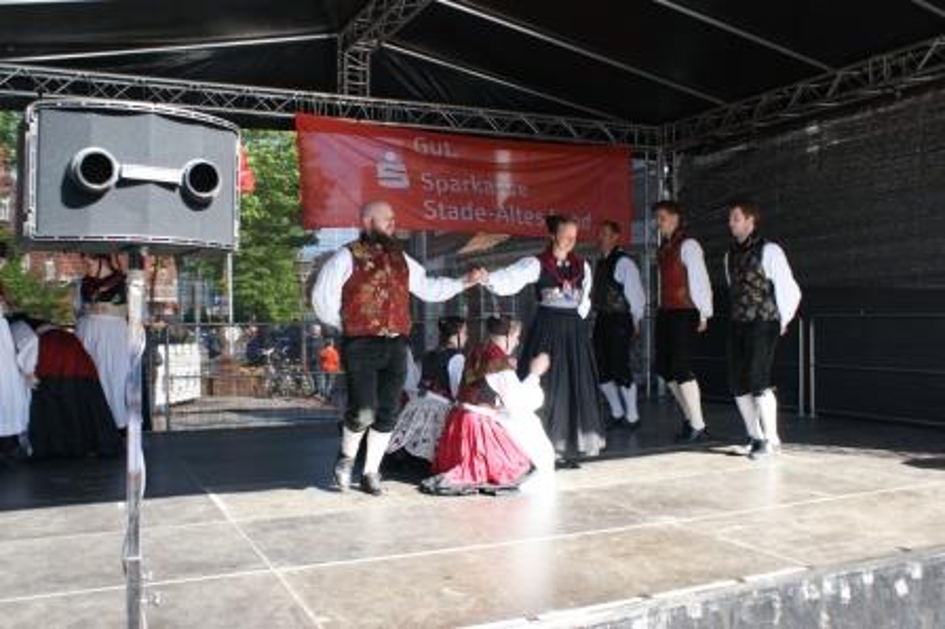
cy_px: 314
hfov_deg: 57.3
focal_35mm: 33
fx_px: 866
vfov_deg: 39.9
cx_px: 472
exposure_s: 1/50
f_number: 5.6
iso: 100
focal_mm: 22
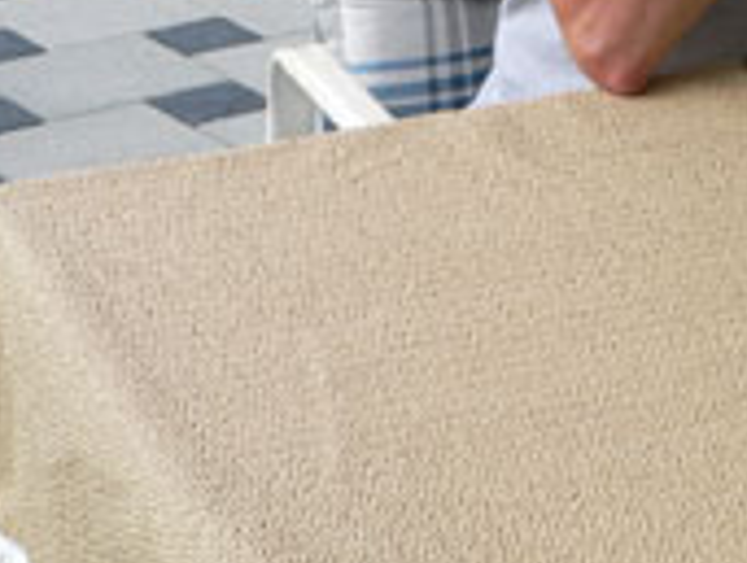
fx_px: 3071
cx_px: 965
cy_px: -166
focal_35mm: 142
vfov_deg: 10.3
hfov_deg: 13.4
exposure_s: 1/80
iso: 80
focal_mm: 9
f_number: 2.8
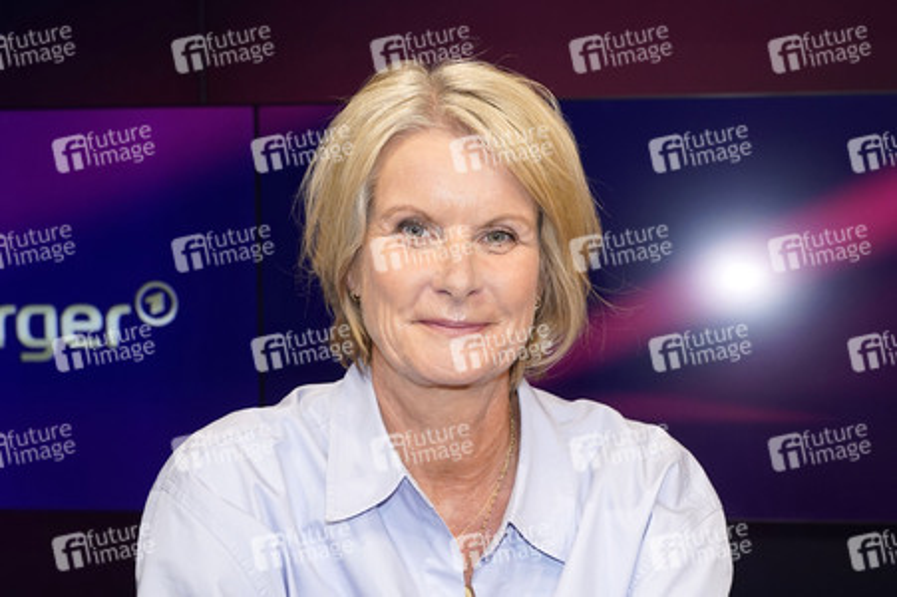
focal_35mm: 39
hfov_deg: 49.6
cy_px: 298
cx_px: 448
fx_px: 971
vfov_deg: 34.2
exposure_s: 1/160
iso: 2000
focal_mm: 39
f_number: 5.6
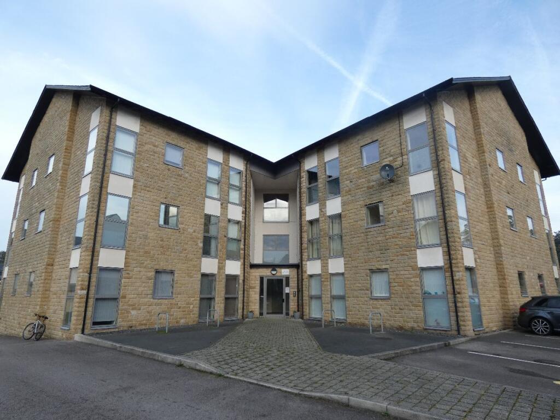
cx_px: 280
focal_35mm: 20
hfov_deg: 81.7
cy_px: 210
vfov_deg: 66.0
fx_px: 324
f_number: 2.8
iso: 80
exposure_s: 1/320
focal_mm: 3.6
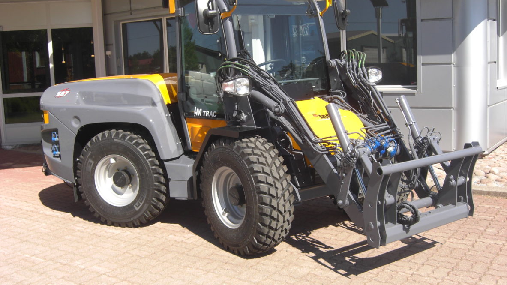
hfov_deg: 48.4
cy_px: 147
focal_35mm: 42
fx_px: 565
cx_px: 250
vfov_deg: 28.3
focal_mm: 7.9
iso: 80
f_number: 4
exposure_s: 1/400
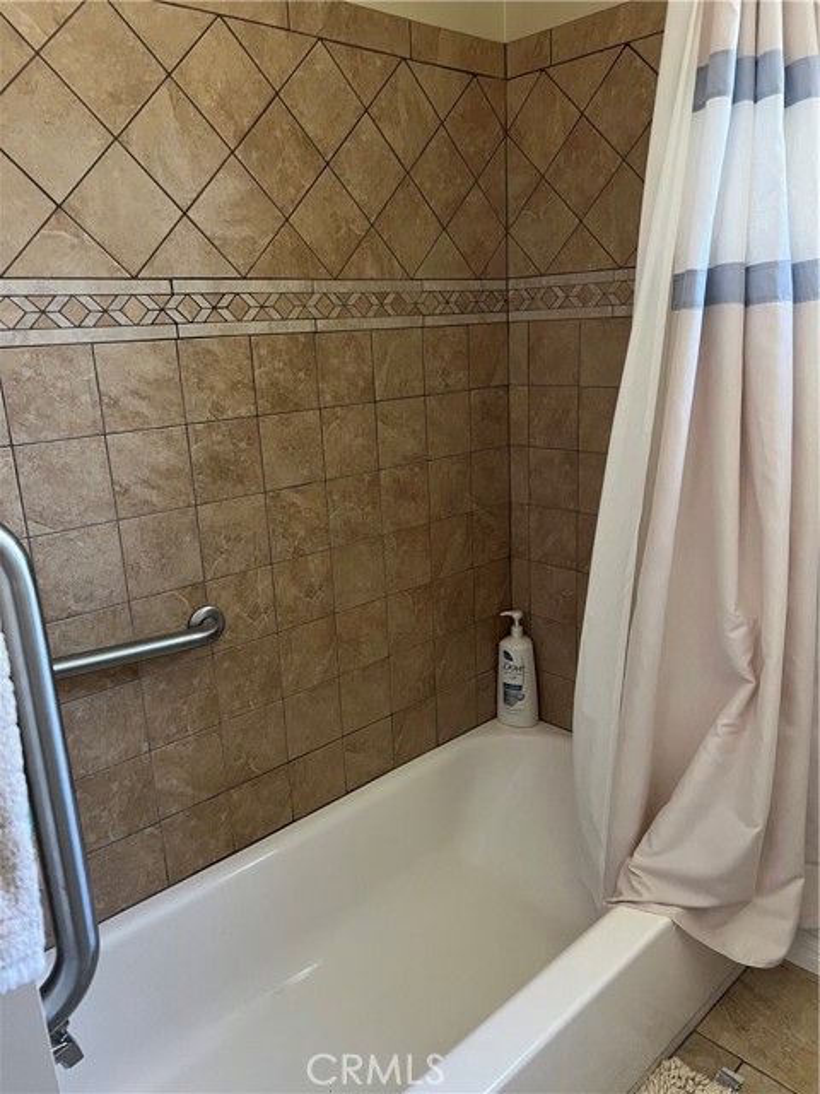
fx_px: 821
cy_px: 547
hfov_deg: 53.1
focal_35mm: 26
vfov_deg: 67.3
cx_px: 410
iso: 400
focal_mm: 5.7
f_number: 1.5
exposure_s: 1/60
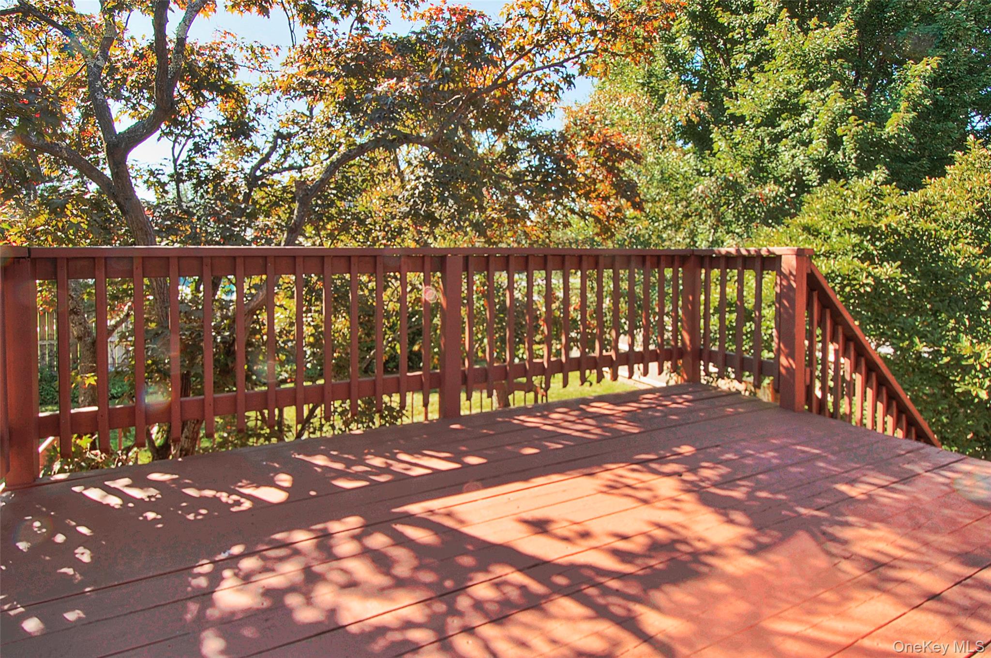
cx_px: 496
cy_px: 329
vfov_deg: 77.2
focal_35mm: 15
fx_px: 412
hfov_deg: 100.4
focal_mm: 10
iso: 200
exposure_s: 1/15
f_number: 14
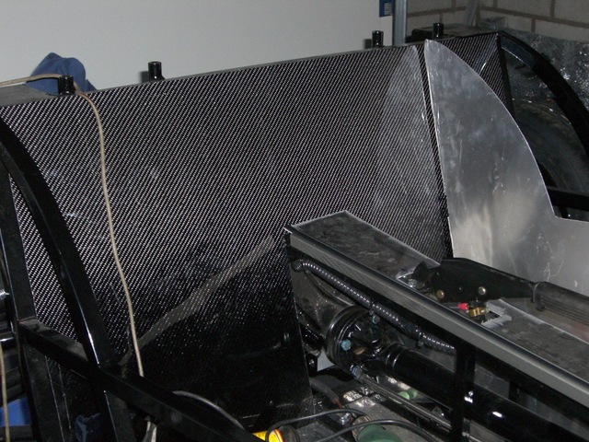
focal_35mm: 66
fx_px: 1123
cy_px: 221
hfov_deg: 29.4
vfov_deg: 22.3
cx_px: 294
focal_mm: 10.7
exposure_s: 1/60
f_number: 3.6
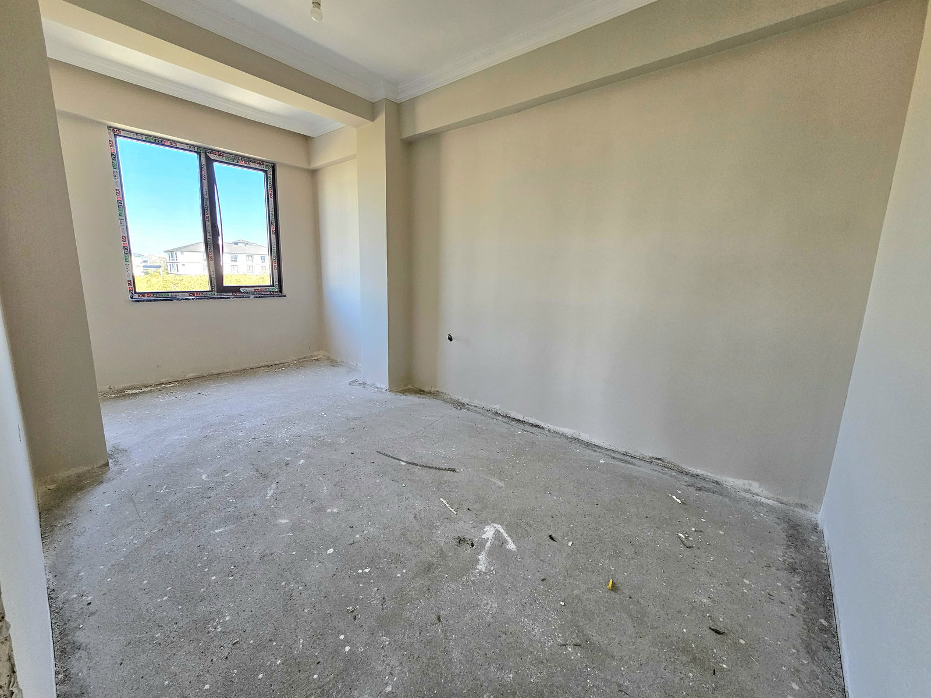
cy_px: 349
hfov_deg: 106.2
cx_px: 466
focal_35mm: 13
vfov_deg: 89.9
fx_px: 350
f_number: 2.2
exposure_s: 1/192
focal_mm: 2.2
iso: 100
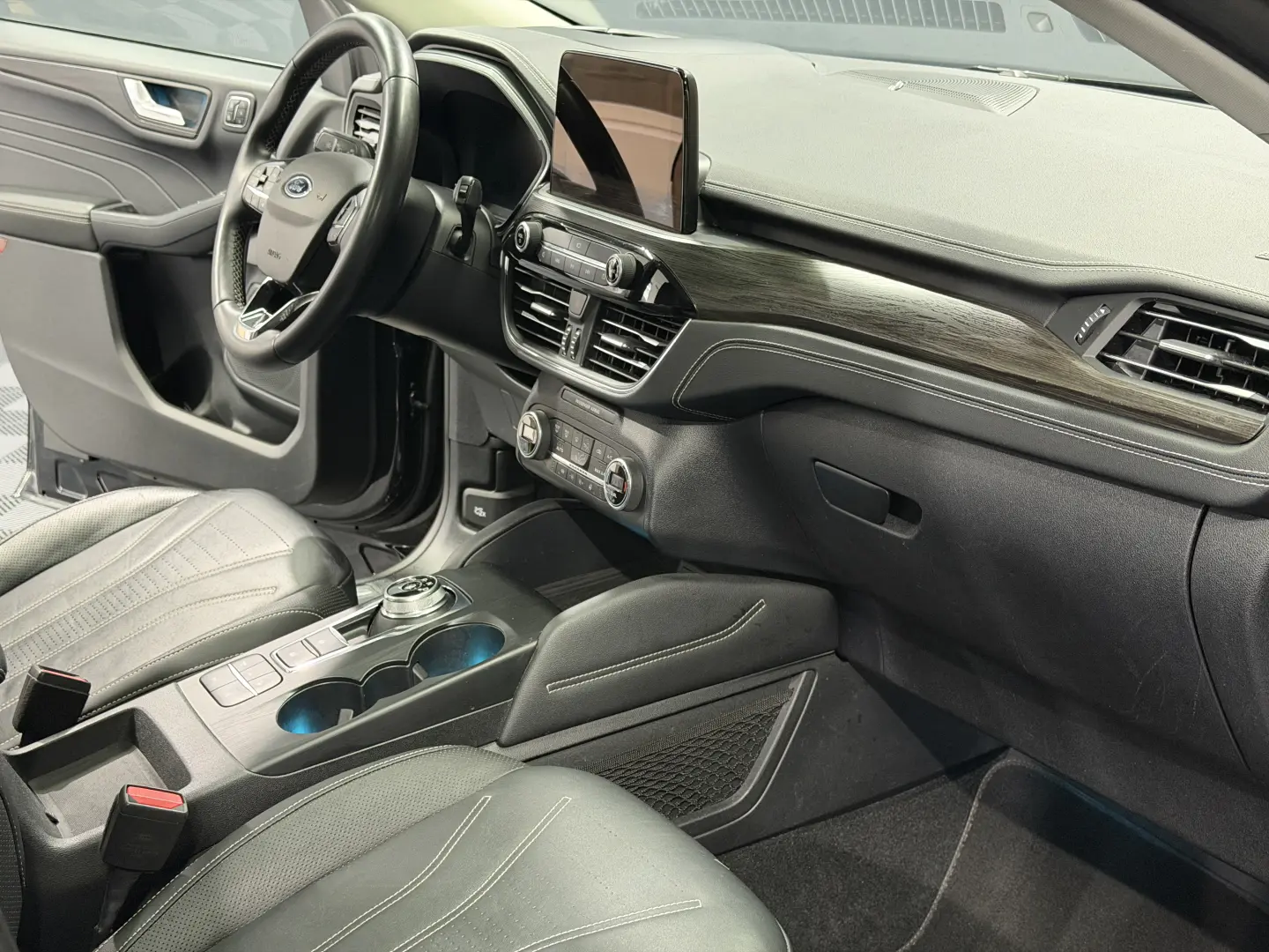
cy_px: 476
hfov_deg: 39.7
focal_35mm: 48
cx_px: 634
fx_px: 1760
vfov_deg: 30.3
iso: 500
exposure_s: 1/33
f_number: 1.78
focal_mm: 6.76
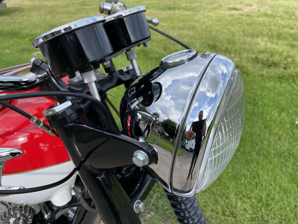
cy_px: 112
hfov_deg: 67.3
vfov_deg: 53.1
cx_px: 149
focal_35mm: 26
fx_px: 224
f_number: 1.6
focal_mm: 4.2
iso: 32
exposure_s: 1/1511
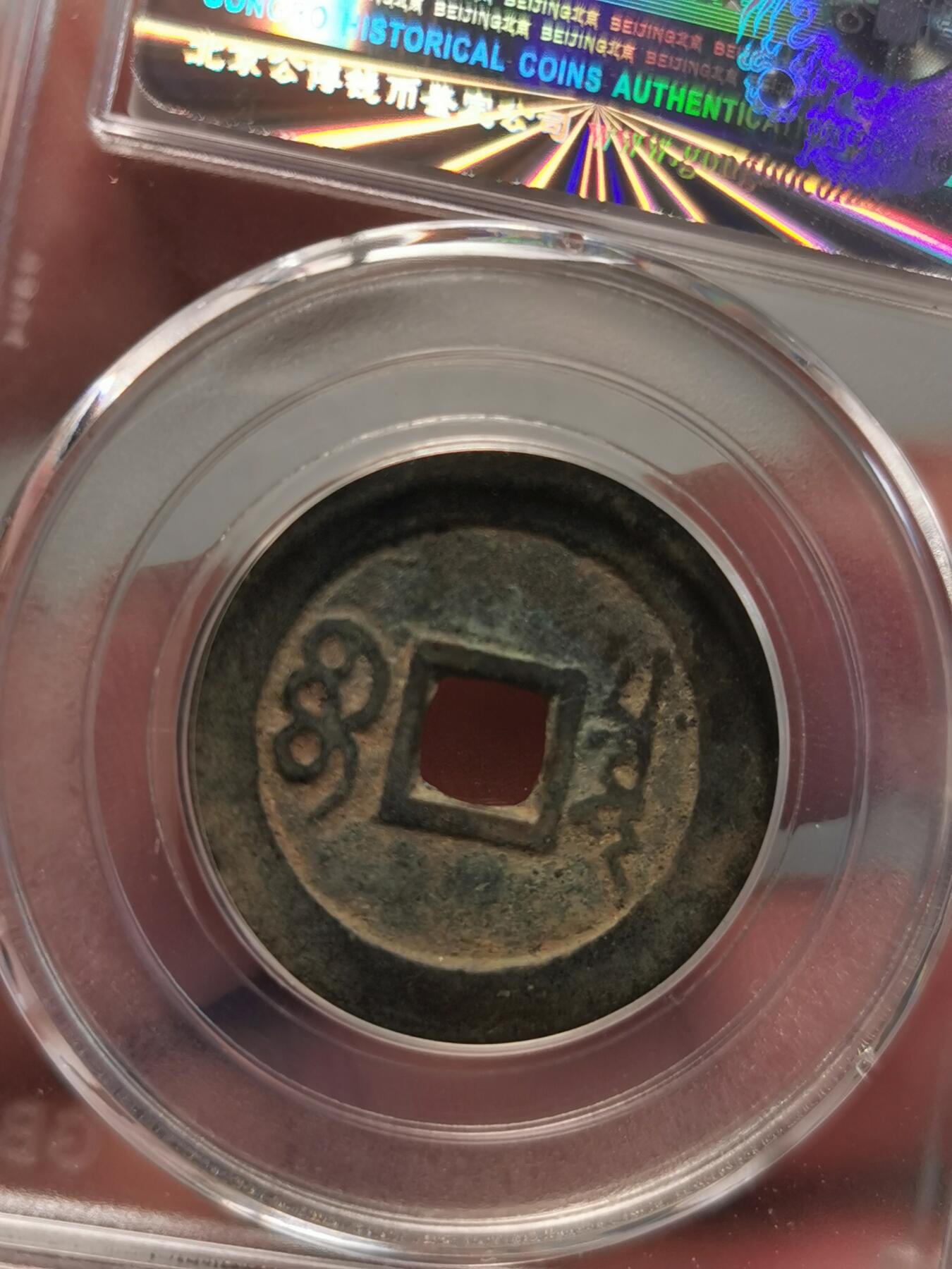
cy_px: 634
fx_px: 1723
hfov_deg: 30.9
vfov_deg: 40.4
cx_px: 476
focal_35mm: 47
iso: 50
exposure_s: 1/249
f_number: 1.6
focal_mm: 5.56
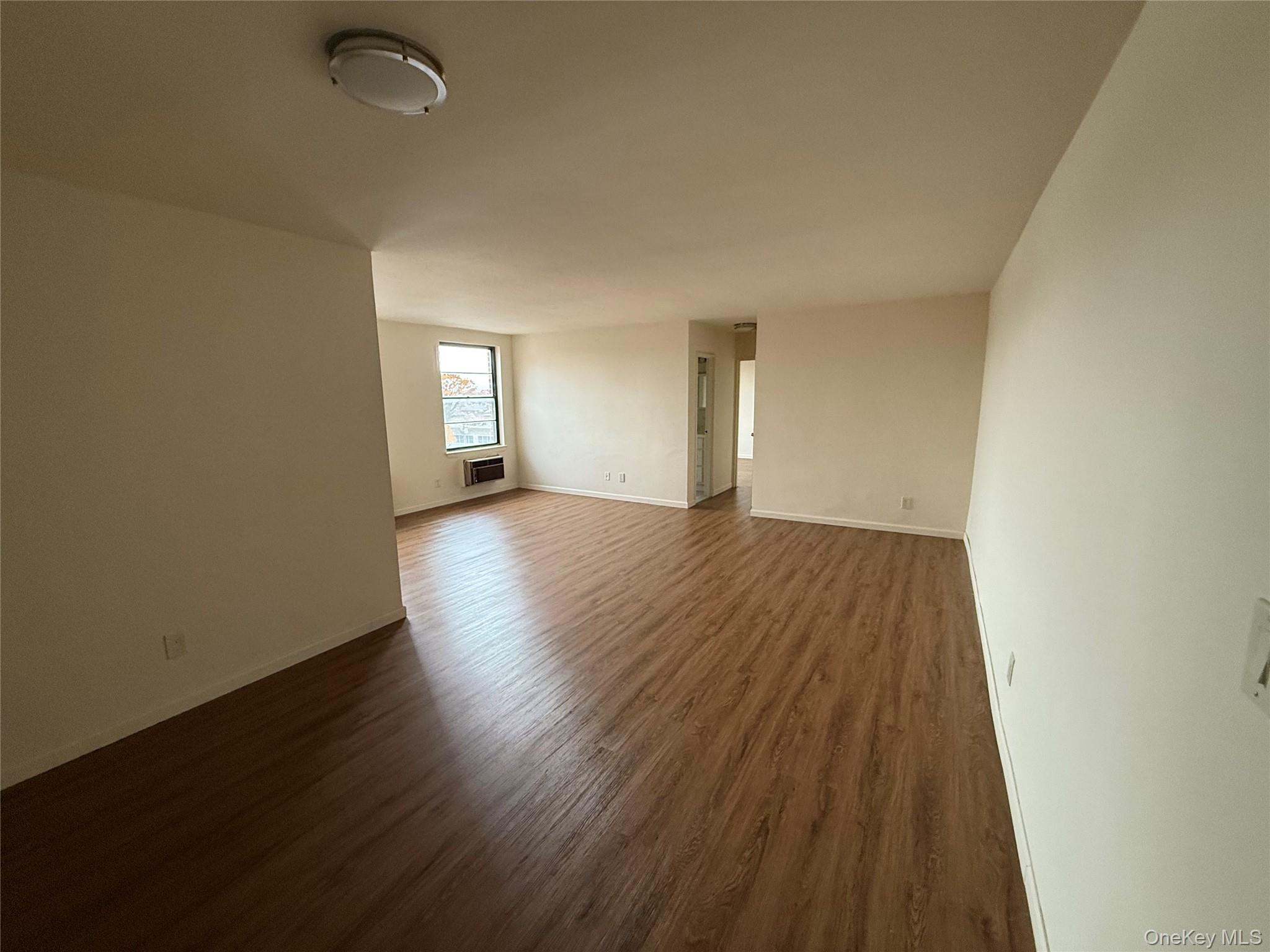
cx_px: 635
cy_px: 476
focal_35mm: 14
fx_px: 514
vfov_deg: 85.7
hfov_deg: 102.1
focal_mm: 2.22
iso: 320
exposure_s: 1/95
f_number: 2.2
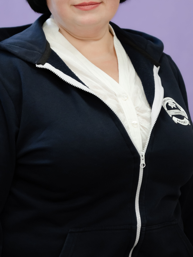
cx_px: 75
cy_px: 40
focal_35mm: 167
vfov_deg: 11.8
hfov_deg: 8.9
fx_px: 1242
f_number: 2.8
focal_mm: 62
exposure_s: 1/250
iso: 800
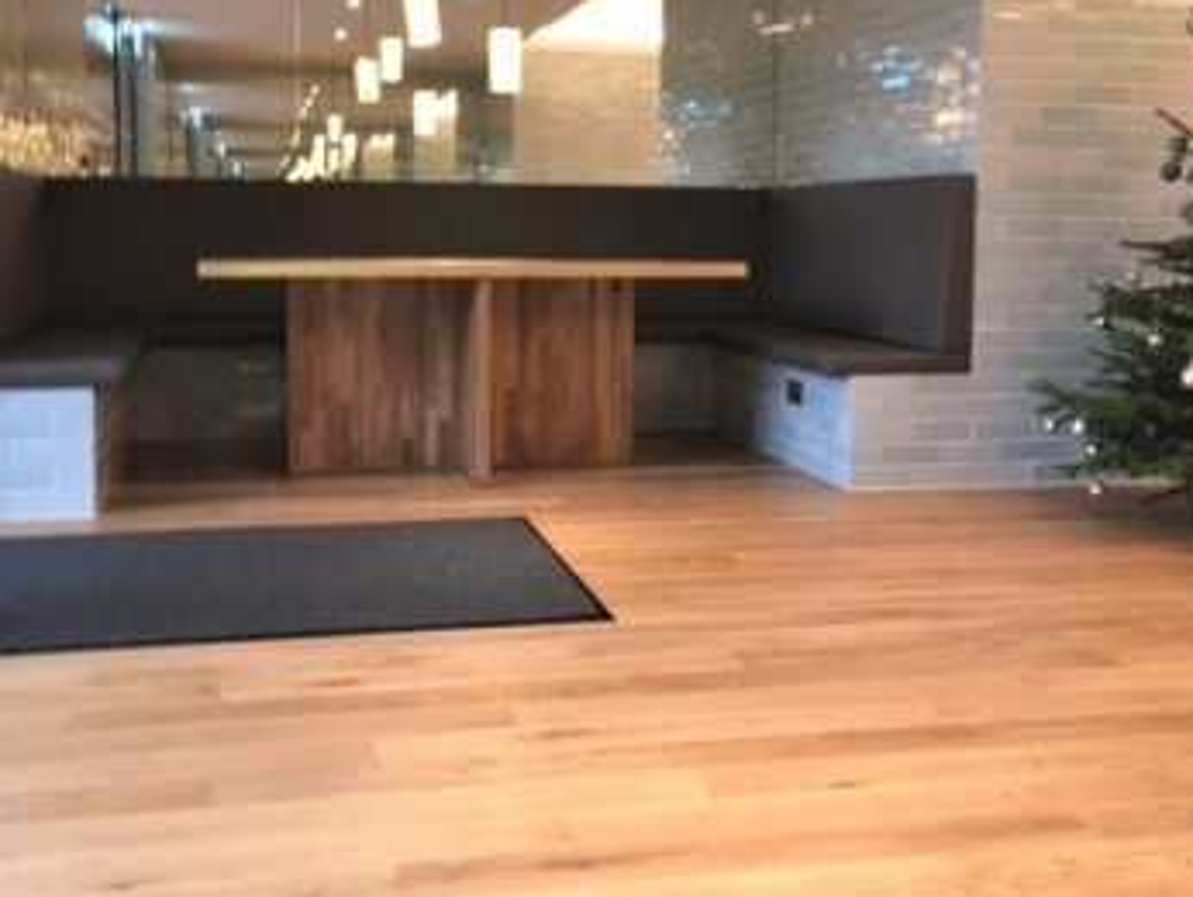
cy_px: 342
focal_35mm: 42
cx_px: 615
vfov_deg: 34.2
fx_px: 1448
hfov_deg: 44.8
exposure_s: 1/33
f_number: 2.2
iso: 80
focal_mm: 4.15
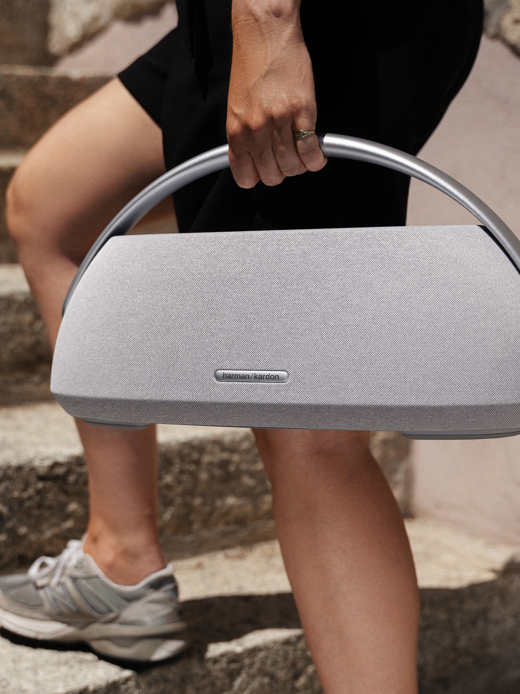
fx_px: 1322
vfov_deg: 29.4
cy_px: 395
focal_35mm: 66
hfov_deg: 22.2
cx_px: 205
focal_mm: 38
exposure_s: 1/2000
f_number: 2.8
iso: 50
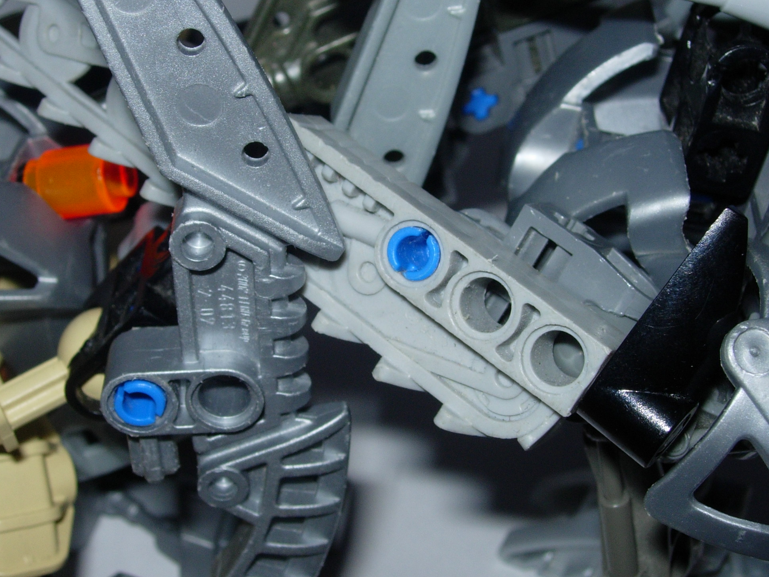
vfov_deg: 21.6
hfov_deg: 28.6
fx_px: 1511
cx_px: 374
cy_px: 271
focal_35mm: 68
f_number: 5.4
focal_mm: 10.6
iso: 79
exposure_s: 1/64
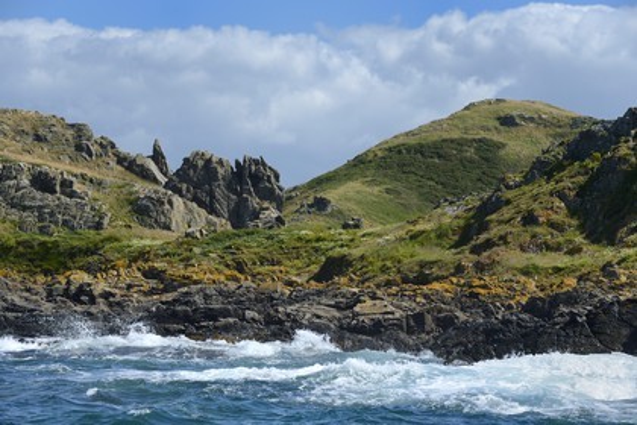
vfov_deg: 9.1
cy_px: 212
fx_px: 2654
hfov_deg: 13.7
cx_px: 318
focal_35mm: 150
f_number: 10
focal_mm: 150
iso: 400
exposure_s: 1/1000
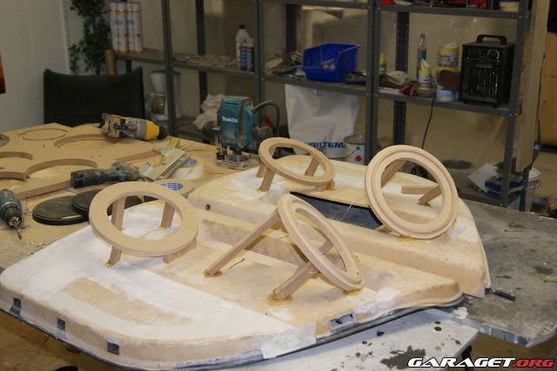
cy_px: 186
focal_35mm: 42
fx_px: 650
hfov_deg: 46.4
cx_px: 278
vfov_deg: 31.9
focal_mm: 28
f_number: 4.5
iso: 400
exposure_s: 1/60
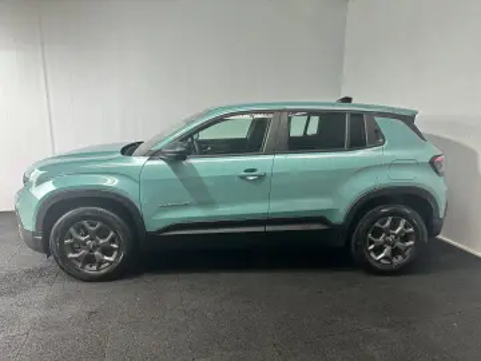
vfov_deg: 56.8
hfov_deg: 71.6
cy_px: 180
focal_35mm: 24
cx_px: 240
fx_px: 333
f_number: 1.78
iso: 100
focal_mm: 6.86
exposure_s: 1/100
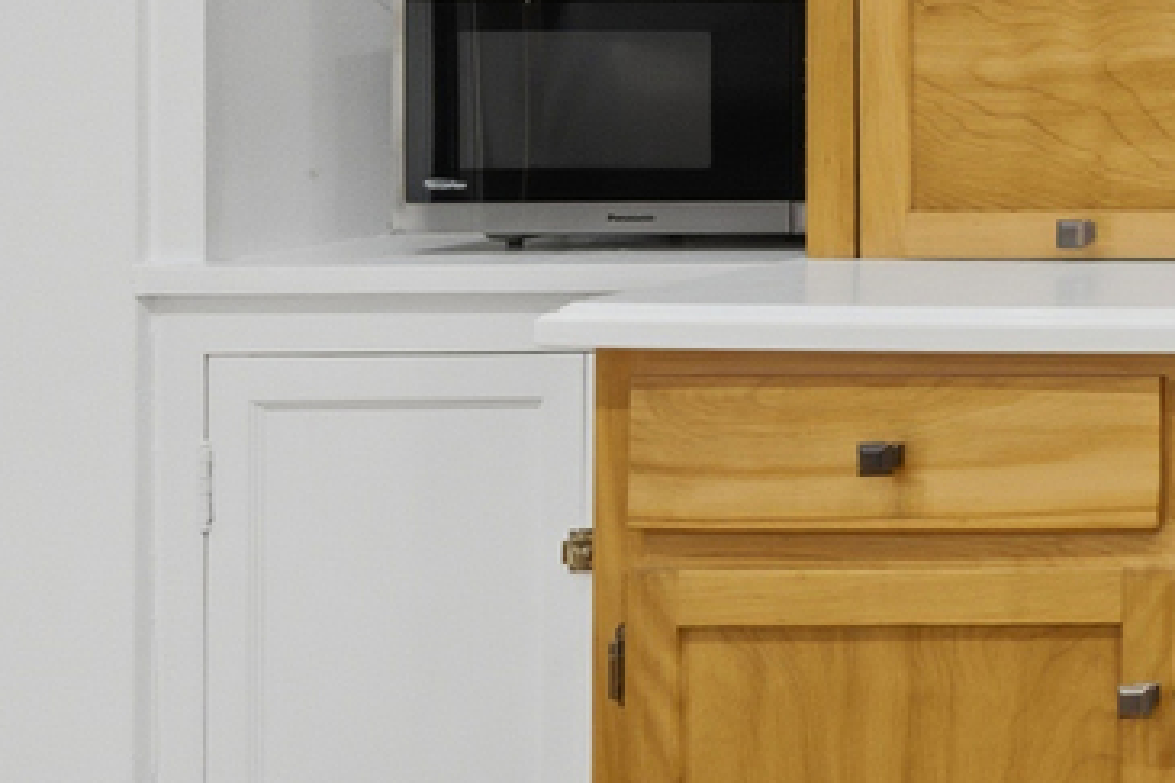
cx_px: 2569
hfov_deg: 16.9
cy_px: -71
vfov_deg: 18.5
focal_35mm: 71
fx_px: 2316
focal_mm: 16
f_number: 7.1
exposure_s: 1/250
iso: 640
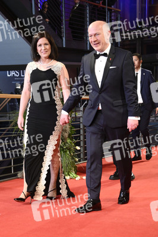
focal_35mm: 65
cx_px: 79
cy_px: 118
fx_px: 429
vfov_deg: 31.0
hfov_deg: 20.9
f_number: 5
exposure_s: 1/250
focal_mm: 65
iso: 6400
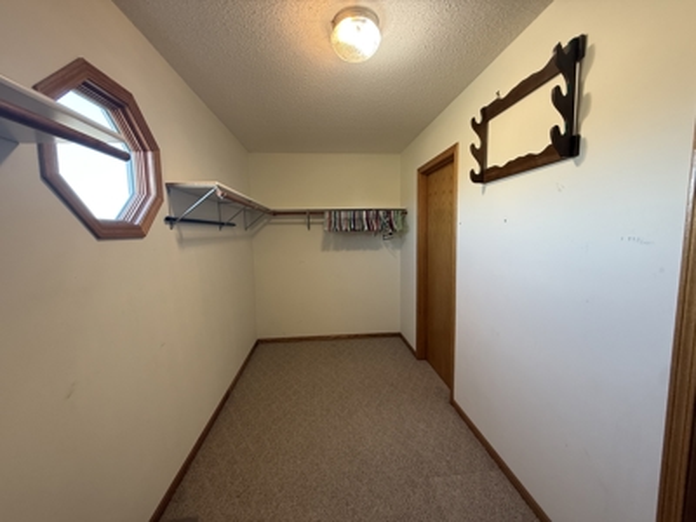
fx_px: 281
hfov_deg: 102.1
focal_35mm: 14
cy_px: 261
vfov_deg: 85.7
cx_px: 348
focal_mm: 2.22
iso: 160
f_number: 2.2
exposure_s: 1/60
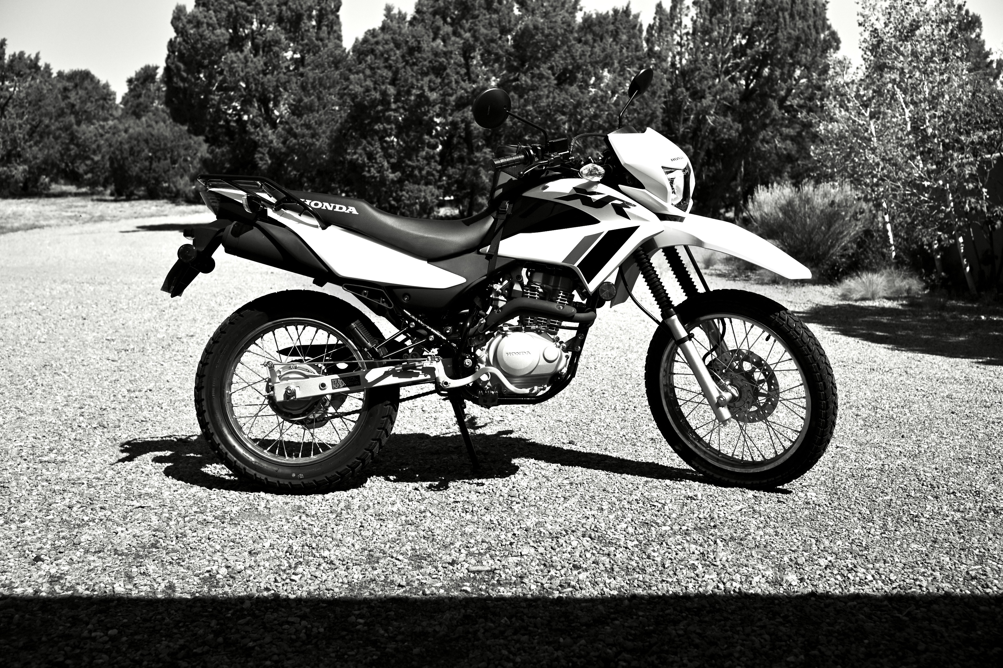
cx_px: 502
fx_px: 1114
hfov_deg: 48.5
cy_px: 334
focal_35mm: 40
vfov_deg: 33.4
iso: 400
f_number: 5.6
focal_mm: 40
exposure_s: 1/8000
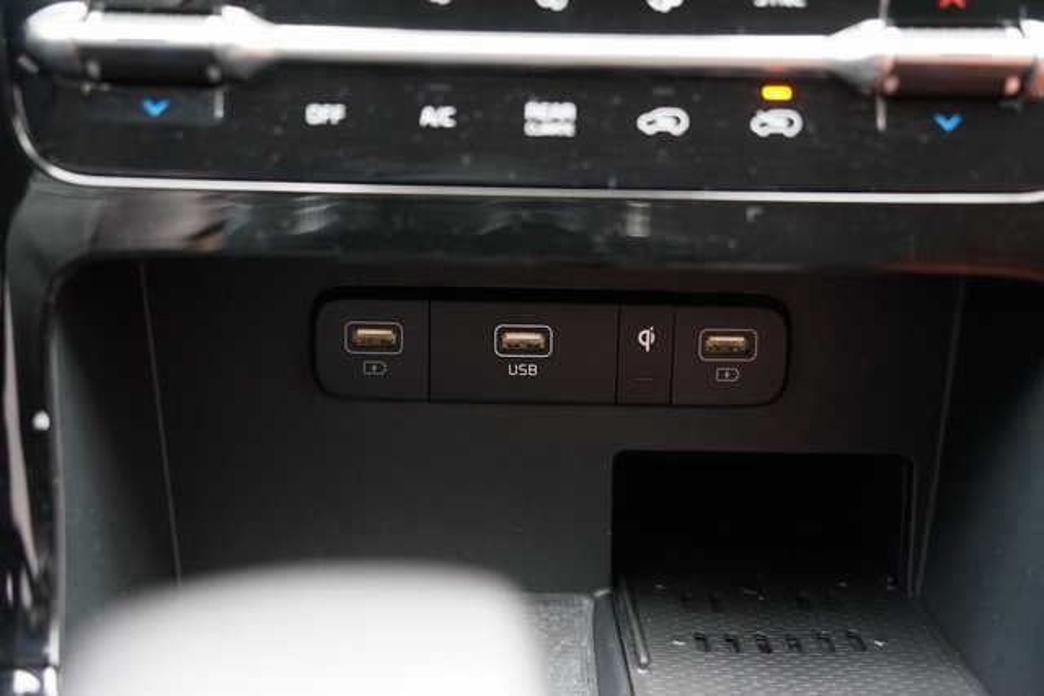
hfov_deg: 49.5
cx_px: 522
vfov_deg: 34.2
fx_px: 1131
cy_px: 348
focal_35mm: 39
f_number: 3.2
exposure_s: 1/60
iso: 3200
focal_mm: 39
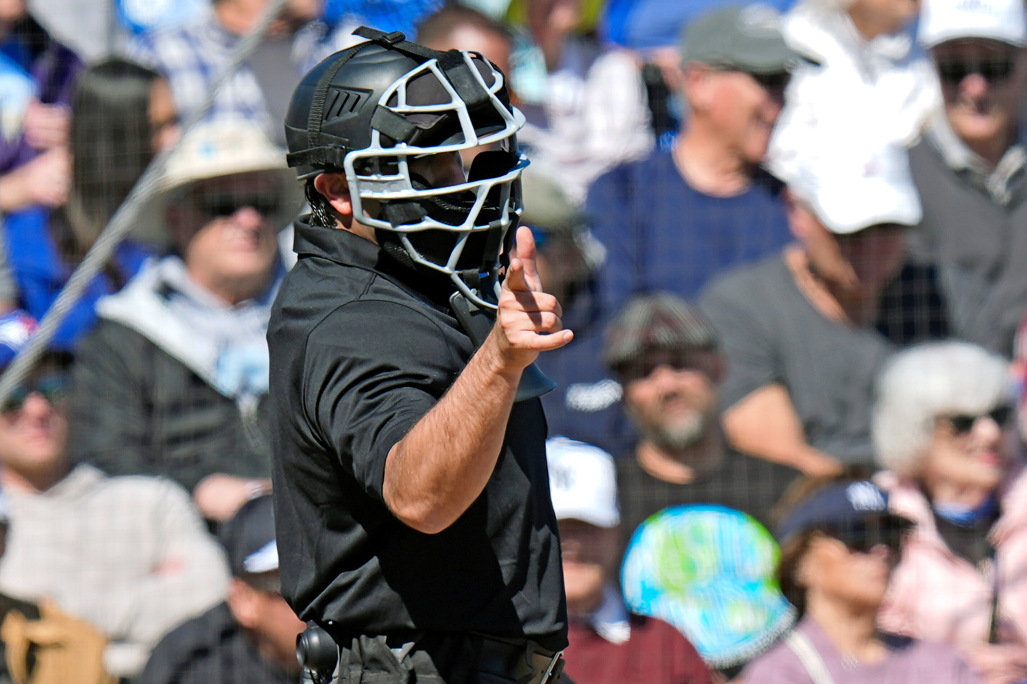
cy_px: 342
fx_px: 17115
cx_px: 514
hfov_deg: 3.4
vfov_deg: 2.3
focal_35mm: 600
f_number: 5.6
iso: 200
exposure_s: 1/1250
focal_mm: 400
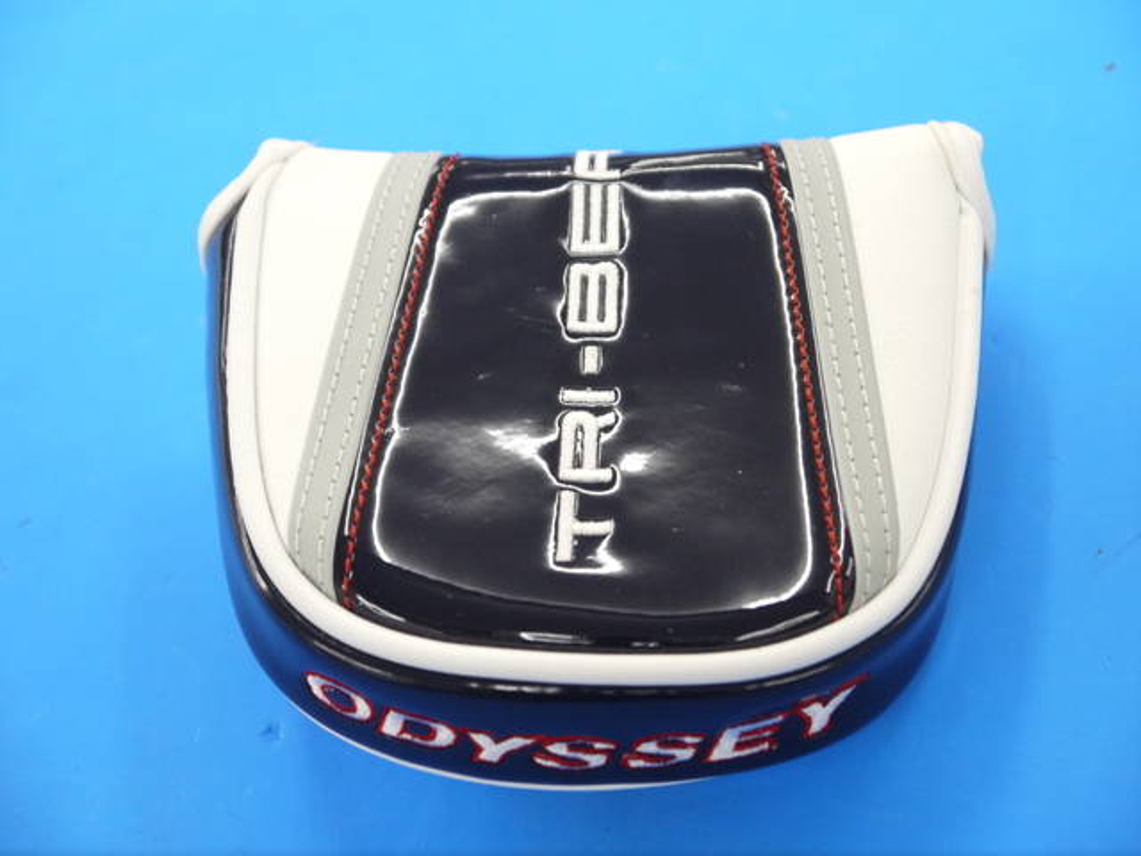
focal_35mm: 84
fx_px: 2769
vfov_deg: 17.6
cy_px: 428
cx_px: 570
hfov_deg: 23.3
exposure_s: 1/100
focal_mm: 42
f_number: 5.6
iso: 800
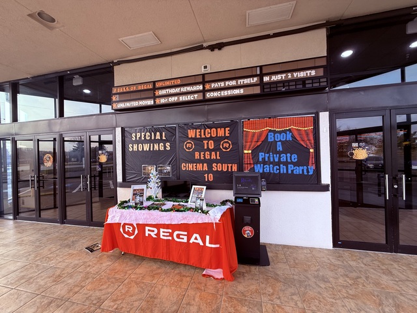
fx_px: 169
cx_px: 208
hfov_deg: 102.1
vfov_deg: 85.7
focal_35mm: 14
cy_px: 156
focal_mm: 2.22
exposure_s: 1/99
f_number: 2.2
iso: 64
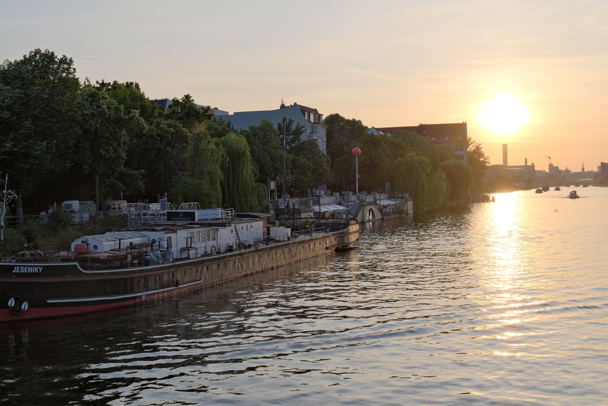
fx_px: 692
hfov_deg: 47.4
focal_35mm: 41
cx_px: 304
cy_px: 203
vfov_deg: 32.6
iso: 160
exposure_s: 1/300
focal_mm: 27.4
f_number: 4.5
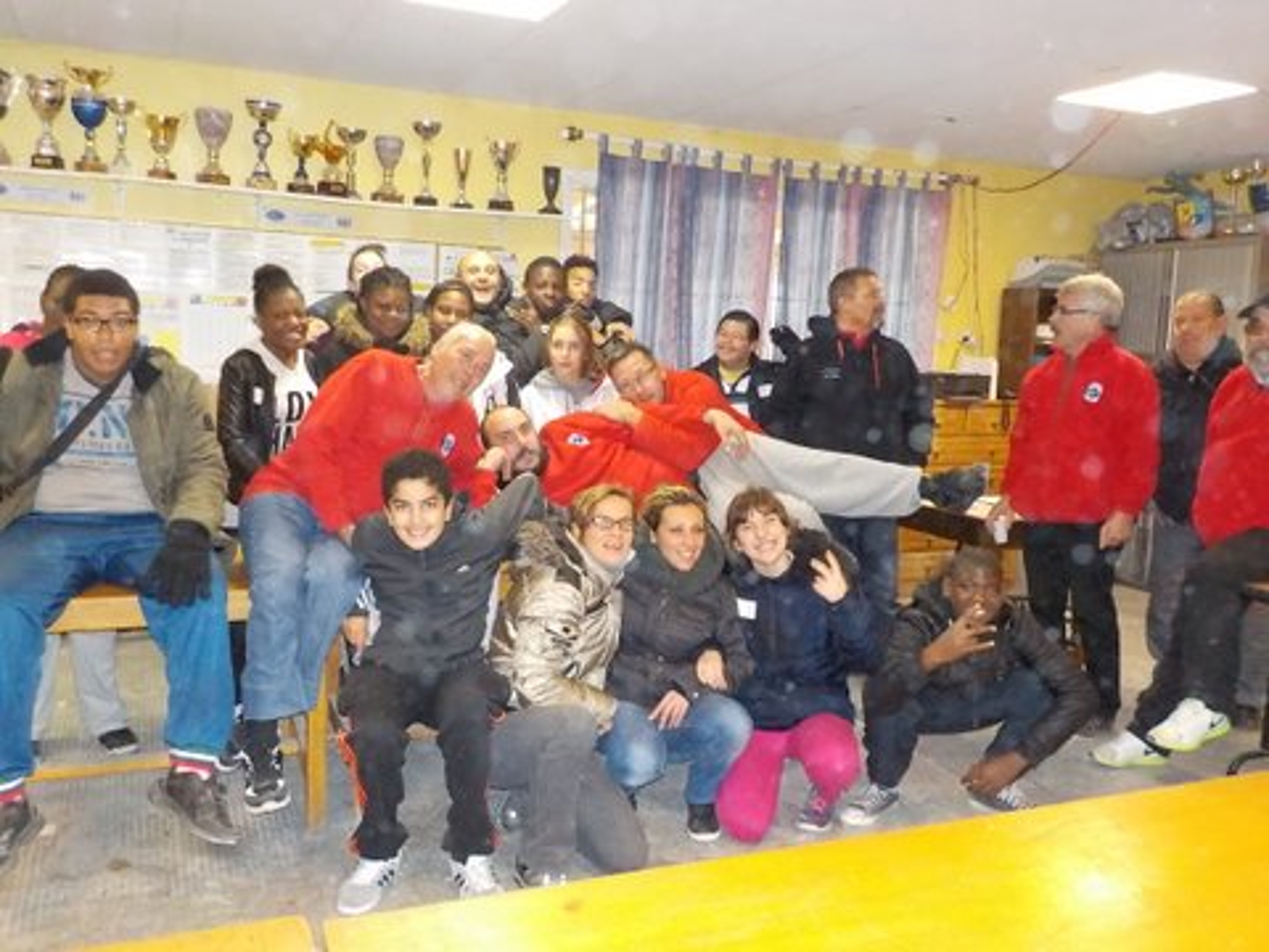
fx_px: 1100
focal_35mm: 30
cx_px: 634
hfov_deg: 60.0
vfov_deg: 46.8
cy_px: 476
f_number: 3.3
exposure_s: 1/30
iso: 720
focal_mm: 4.1
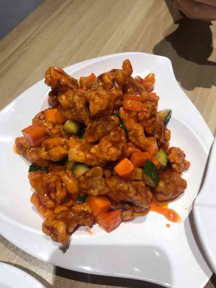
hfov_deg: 49.8
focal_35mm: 28
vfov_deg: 63.4
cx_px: 108
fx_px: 233
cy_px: 144
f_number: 1.8
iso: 40
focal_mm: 3.99
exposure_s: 1/100
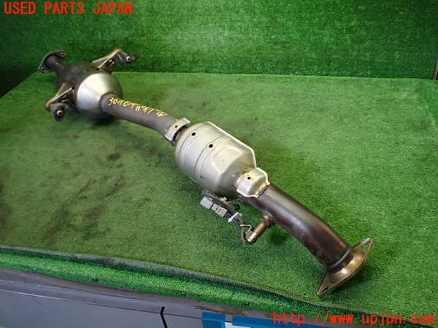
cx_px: 219
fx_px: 380
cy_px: 164
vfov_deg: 46.8
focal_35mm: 30
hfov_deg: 60.0
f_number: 2.3
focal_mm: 5.4
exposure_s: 1/125
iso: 500
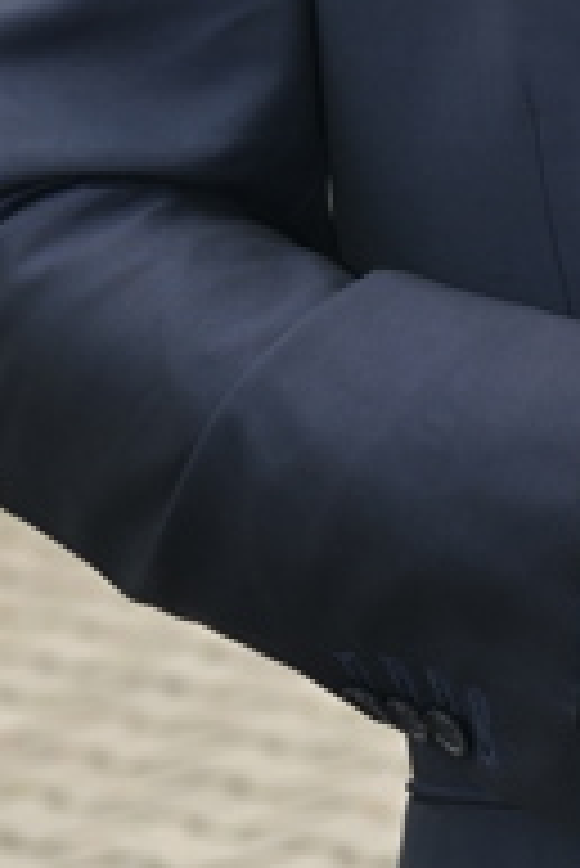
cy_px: 164
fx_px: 6971
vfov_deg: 7.1
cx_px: 886
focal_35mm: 289
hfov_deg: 4.7
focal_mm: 54
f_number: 5
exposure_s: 1/250
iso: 400
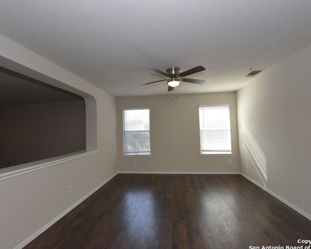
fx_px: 147
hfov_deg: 93.1
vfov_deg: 80.4
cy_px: 125
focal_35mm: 16
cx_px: 154
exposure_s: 1/250
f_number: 11
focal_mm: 14
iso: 4500
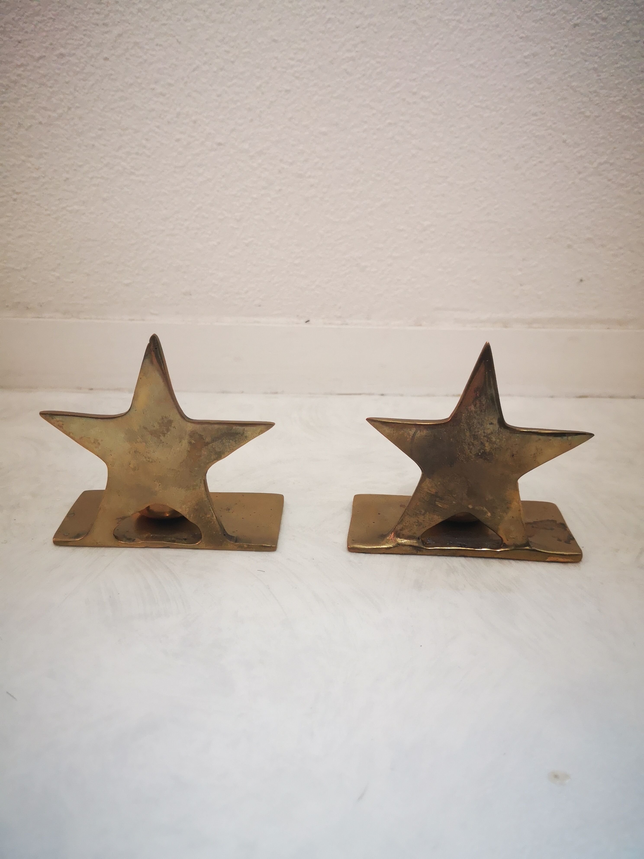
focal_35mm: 27
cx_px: 322
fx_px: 670
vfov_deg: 65.3
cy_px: 430
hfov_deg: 51.4
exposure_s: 1/33.3
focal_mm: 3.95
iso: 320
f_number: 1.8
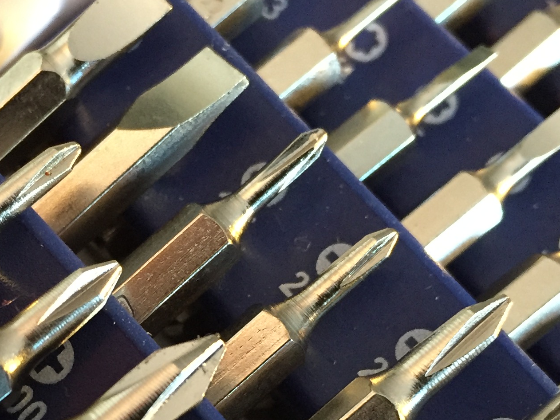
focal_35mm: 75
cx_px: 130
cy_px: 422
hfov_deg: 25.6
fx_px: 1214
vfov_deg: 19.1
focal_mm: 4.15
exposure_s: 1/15
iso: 250
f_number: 2.2
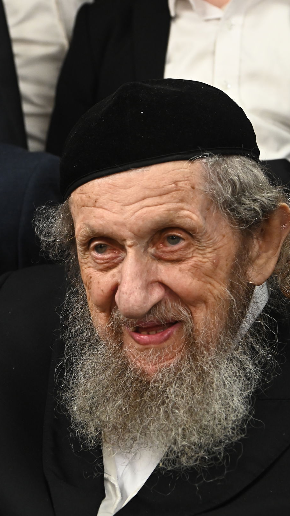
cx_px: 129
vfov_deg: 22.4
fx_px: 1298
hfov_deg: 12.7
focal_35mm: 95
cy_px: 309
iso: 3200
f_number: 7.1
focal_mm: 70
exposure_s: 1/200
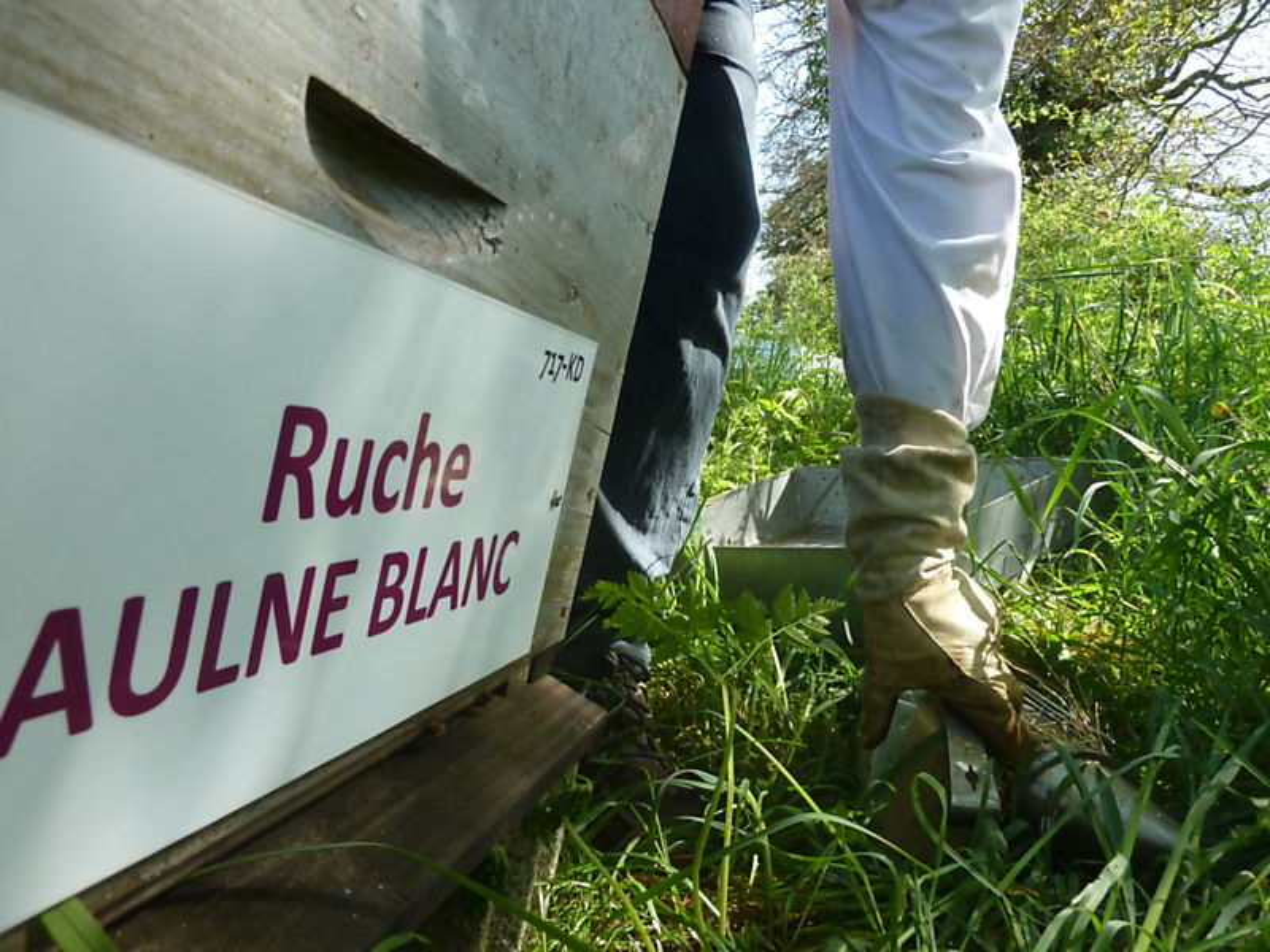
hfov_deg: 69.4
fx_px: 917
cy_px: 476
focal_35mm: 25
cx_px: 635
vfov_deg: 54.9
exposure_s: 1/200
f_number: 4
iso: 160
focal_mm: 4.1
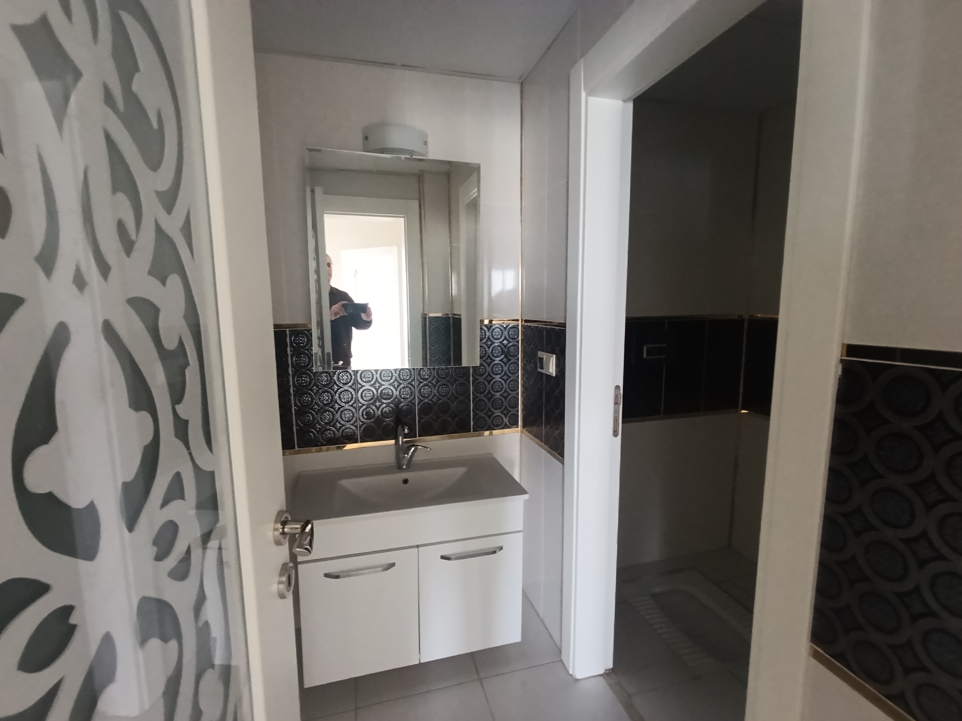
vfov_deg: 78.1
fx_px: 445
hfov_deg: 94.5
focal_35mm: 16
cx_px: 481
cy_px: 360
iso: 800
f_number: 2.2
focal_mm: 1.65
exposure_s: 1/20
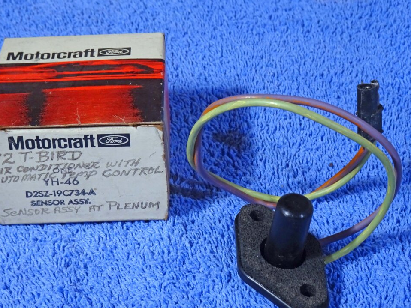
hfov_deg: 25.0
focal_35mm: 78
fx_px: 926
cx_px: 194
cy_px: 163
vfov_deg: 18.9
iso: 800
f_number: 5
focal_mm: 12.42
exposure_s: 1/15
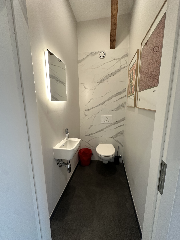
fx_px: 97
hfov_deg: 85.7
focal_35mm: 14
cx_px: 90
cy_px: 120
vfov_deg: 102.1
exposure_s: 1/50
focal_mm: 2.22
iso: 250
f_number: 2.2
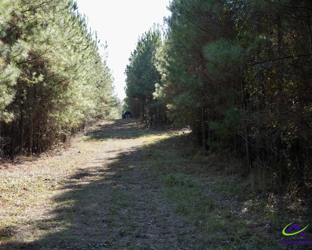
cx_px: 126
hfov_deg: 30.0
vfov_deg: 24.2
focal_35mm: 63
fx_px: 582
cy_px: 126
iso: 100
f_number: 5
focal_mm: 55
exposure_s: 1/100
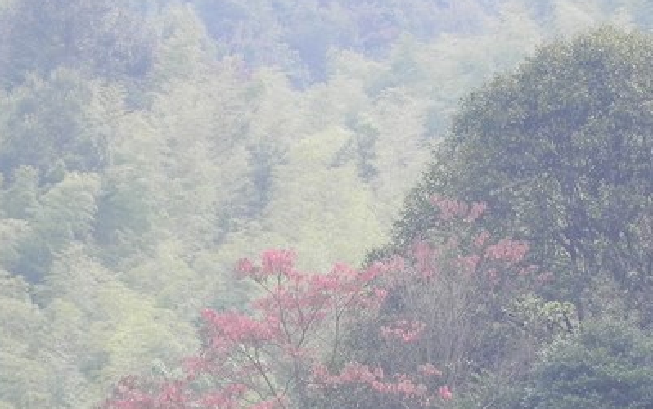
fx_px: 7017
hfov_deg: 5.3
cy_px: 385
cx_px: 296
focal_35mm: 394
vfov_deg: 3.3
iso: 160
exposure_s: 1/207
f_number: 5
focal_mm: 37.7
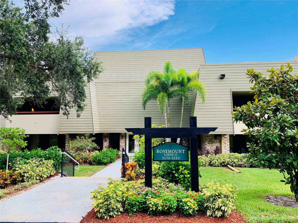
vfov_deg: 53.1
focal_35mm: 26
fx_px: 224
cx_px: 149
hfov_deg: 67.3
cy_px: 112
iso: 25
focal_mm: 4.25
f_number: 1.8
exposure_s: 1/340
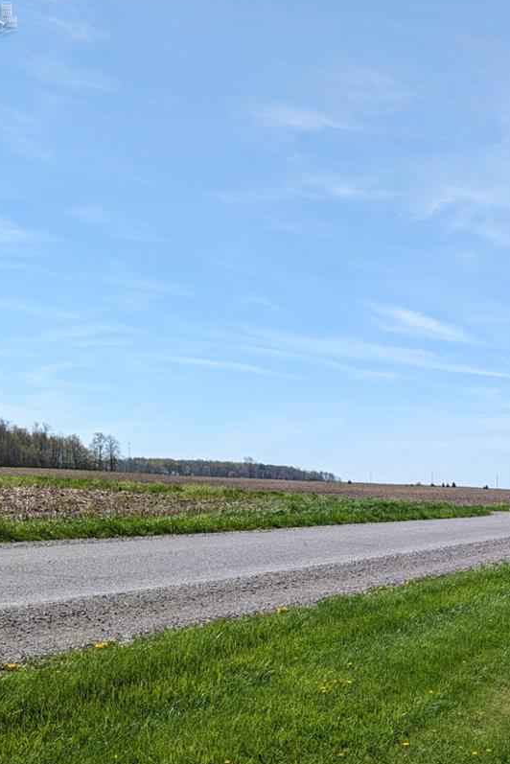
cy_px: 676
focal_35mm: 47
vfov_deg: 39.2
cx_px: 475
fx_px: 998
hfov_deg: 27.5
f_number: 1.85
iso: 46
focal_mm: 6.81
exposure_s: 1/2358
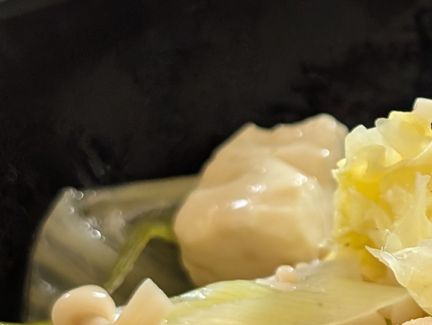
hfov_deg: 12.4
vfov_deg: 9.5
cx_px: 477
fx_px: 1949
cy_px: 253
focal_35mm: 156
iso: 113
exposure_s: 1/49.6
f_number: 1.68
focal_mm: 6.9
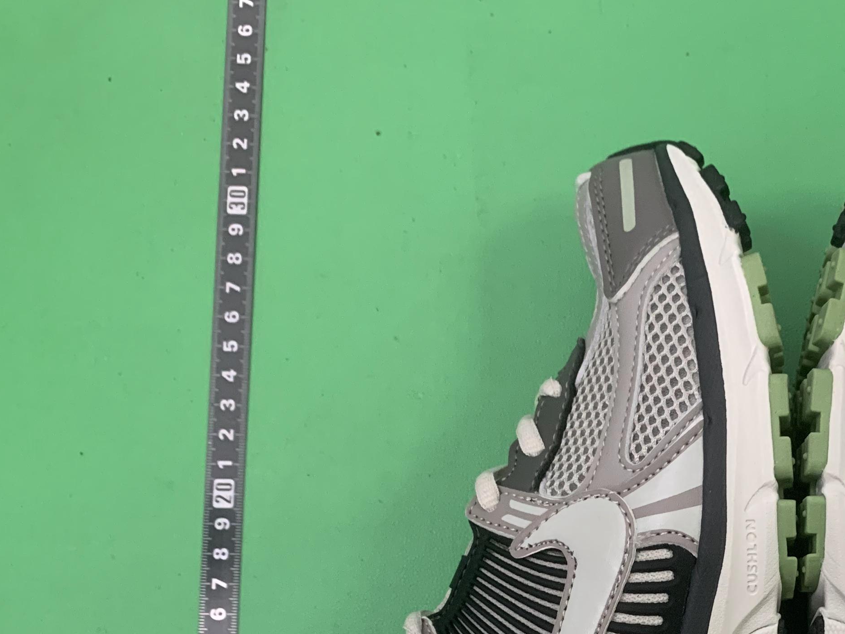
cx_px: 821
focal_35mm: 56
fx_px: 1367
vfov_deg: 24.8
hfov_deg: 32.0
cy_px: 645
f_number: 1.8
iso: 200
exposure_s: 1/60
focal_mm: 4.25
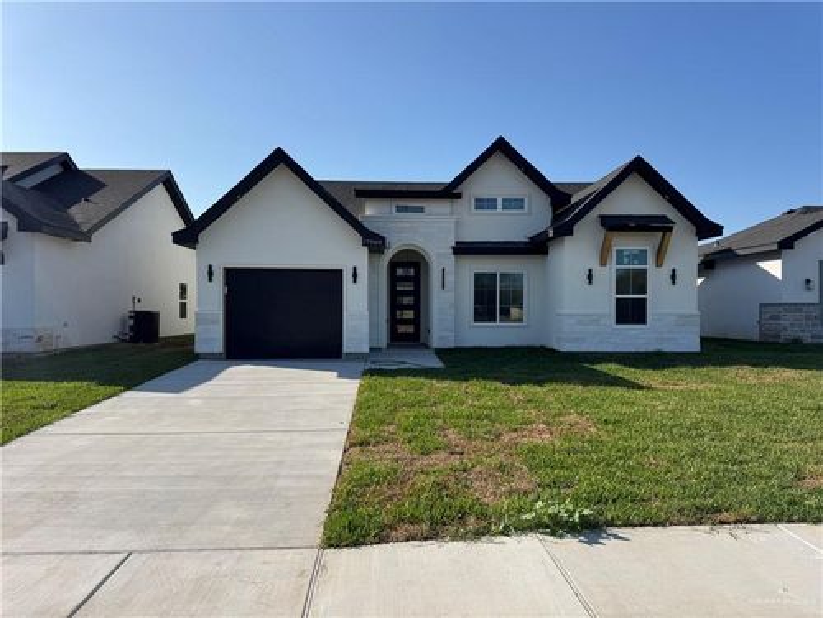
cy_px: 309
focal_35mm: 24
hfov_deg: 71.6
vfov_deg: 56.8
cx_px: 412
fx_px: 571
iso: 80
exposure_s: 1/5814
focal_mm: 6.76
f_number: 1.78
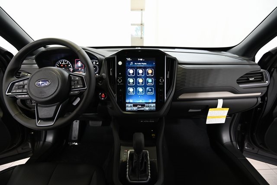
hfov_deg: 96.8
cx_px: 138
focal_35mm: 16
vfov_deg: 73.7
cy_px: 92
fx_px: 123
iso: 900
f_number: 4
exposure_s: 1/30
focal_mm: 16
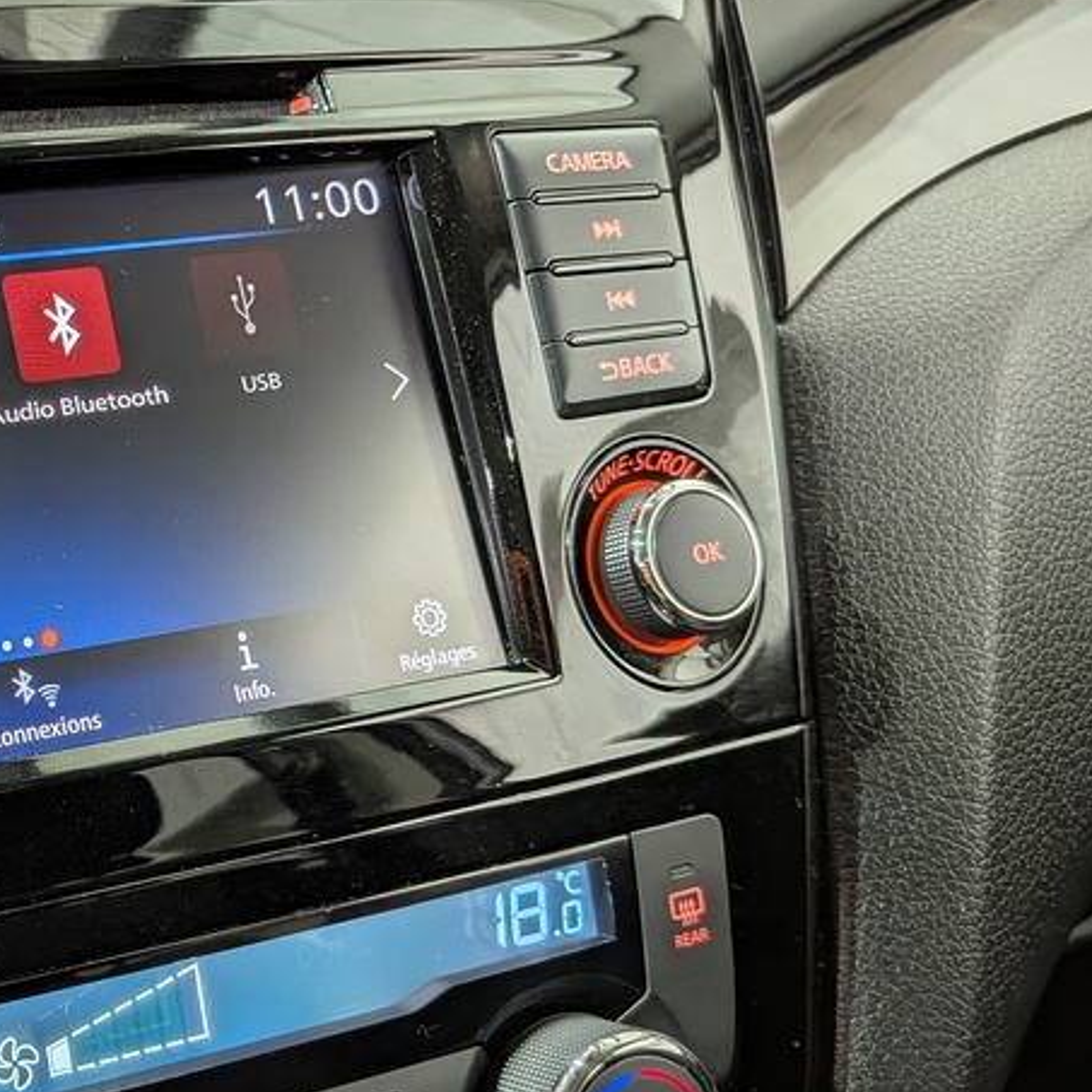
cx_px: -92
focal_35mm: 48
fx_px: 1713
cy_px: 523
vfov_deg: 35.4
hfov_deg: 31.6
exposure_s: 1/24.4
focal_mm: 4.53
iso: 26
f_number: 1.7
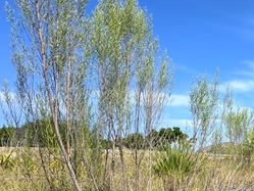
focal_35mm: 36
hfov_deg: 40.4
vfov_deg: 38.8
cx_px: 286
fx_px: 264
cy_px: 140
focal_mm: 2.22
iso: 50
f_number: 2.2
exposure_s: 1/1976
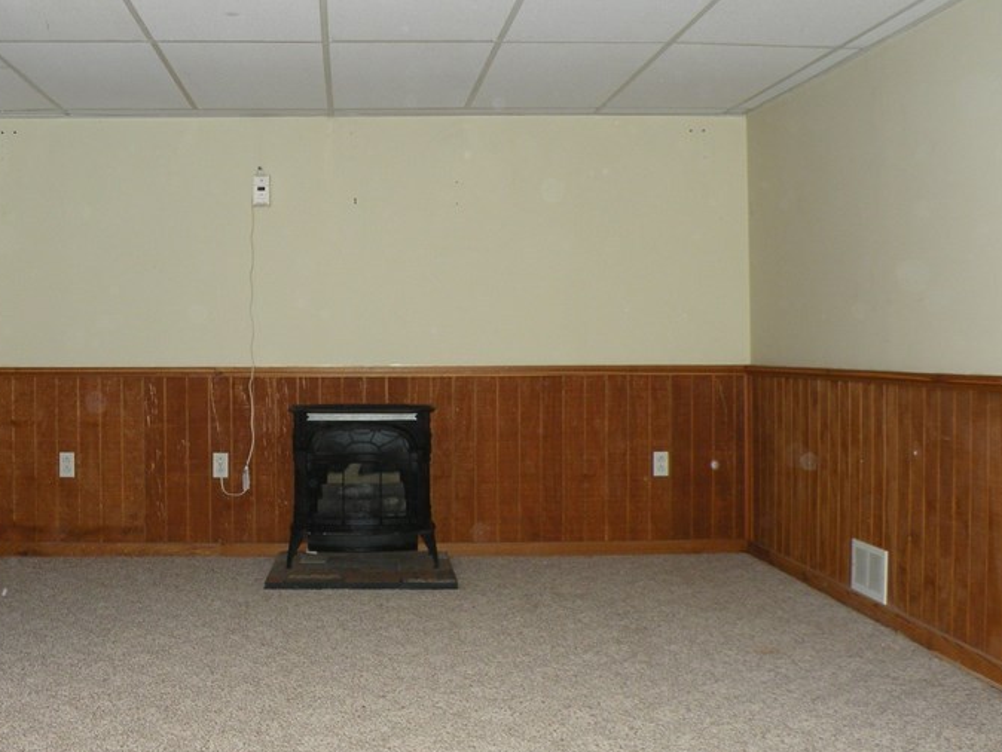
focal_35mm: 41
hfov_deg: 45.3
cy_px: 345
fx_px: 1187
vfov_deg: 35.1
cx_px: 358
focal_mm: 4.7
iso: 113
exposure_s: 1/60
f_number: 2.8
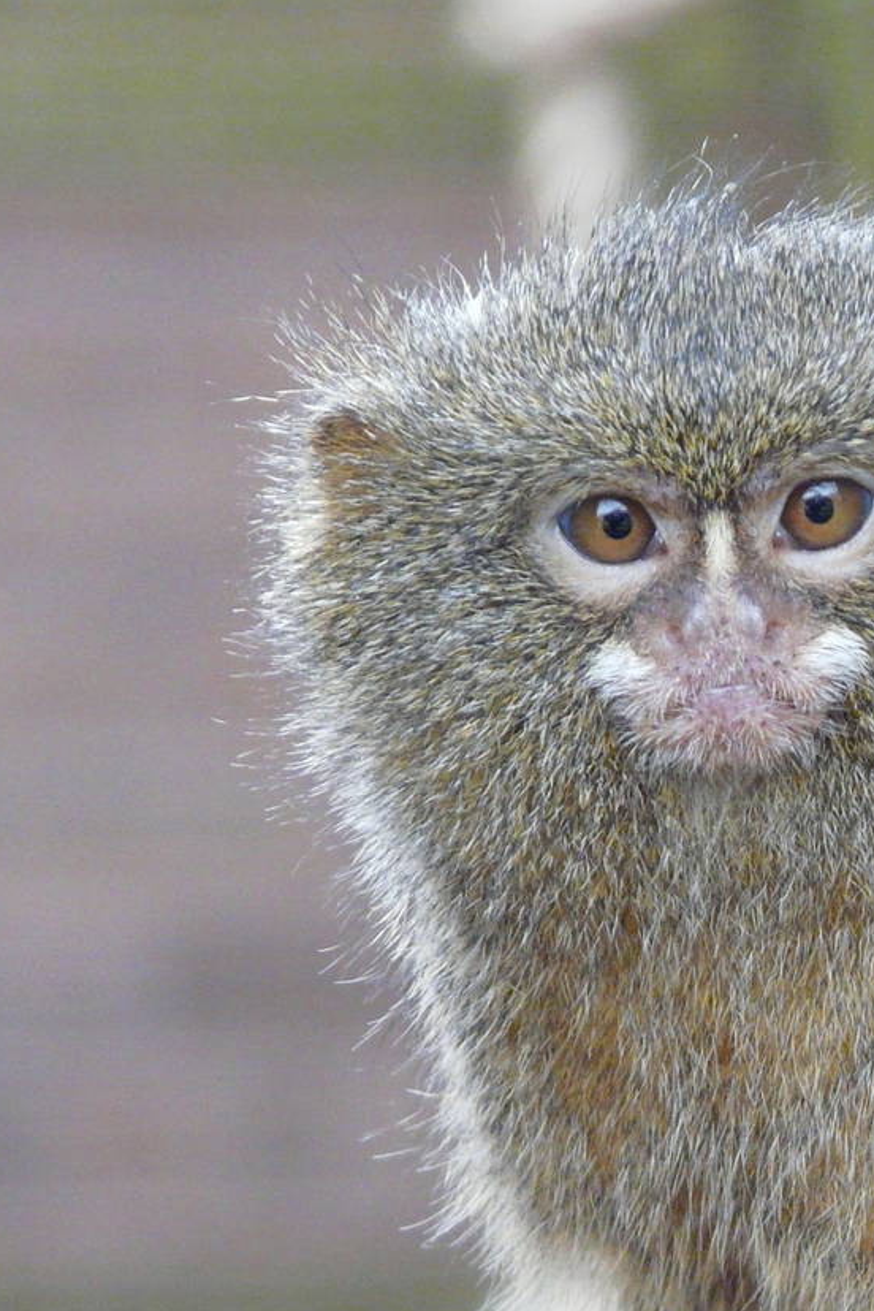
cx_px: 971
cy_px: 947
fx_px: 13400
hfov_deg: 3.7
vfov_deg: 5.6
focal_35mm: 368
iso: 400
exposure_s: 1/100
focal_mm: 30
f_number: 3.6
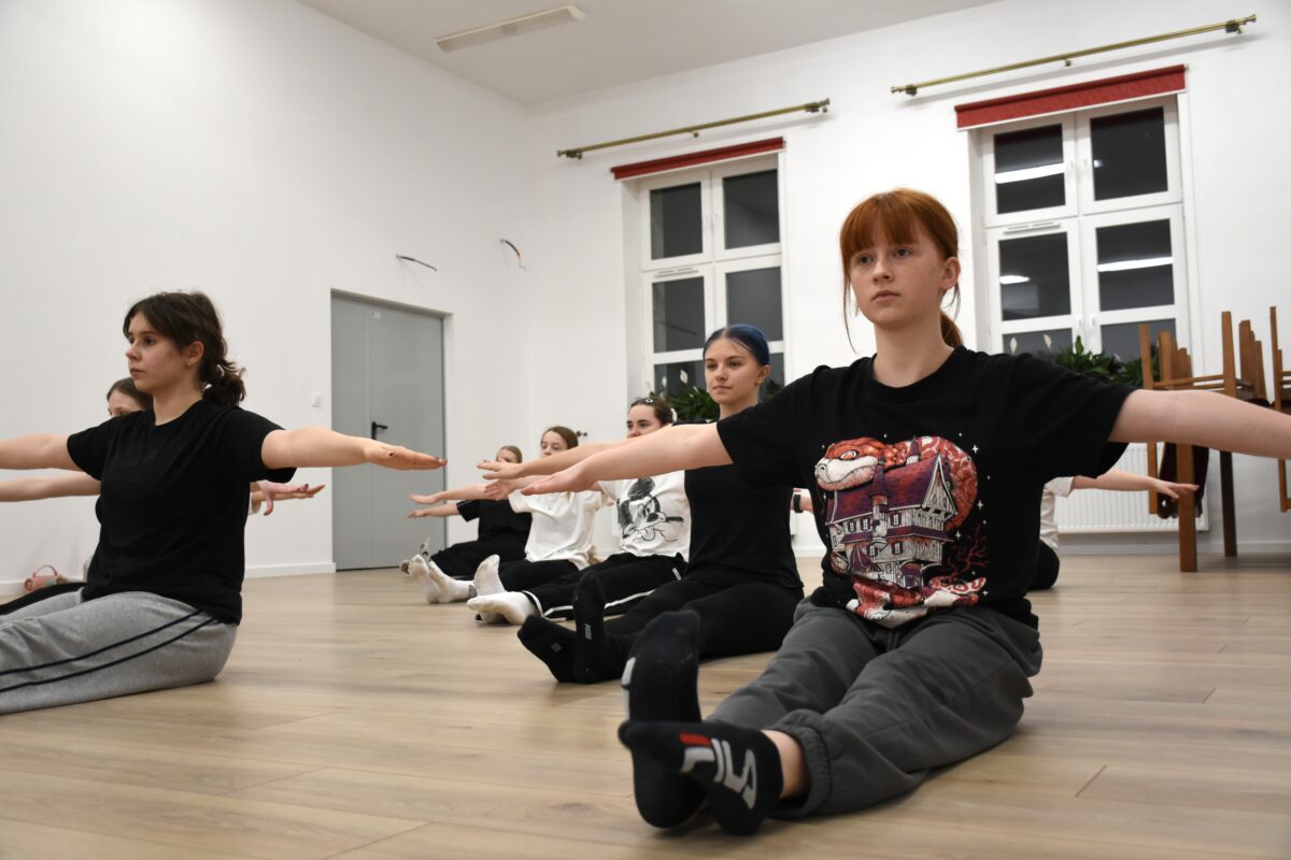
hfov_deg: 53.1
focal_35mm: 36
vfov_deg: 36.9
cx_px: 646
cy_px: 430
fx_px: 1291
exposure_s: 1/125
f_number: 3.8
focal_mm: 24
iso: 900
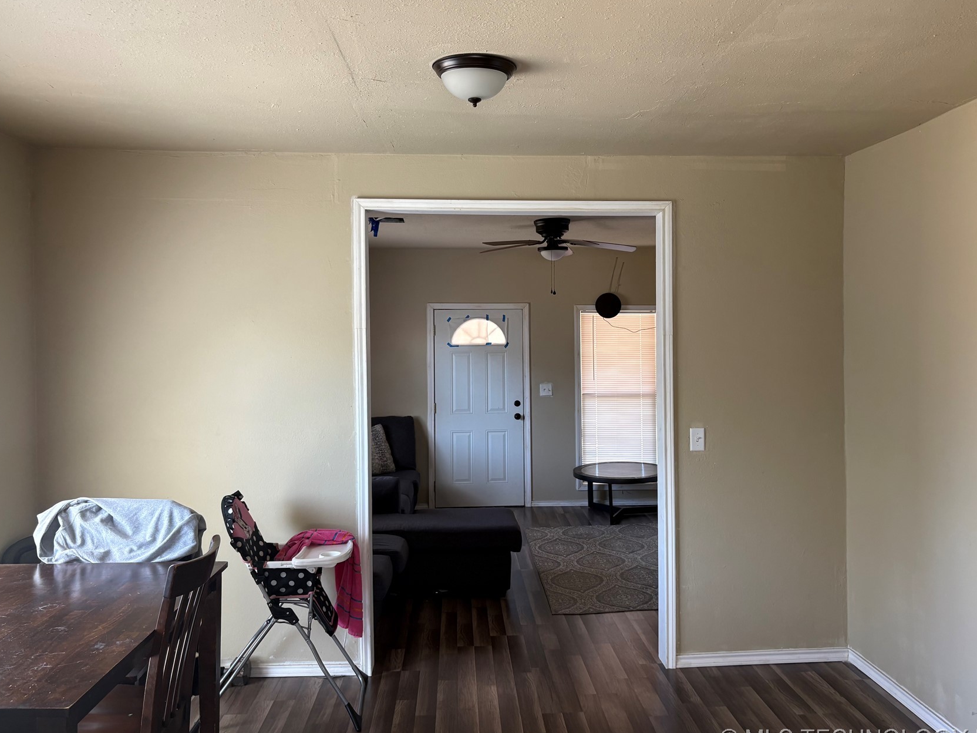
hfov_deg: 59.9
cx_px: 517
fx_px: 847
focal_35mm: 30
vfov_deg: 46.8
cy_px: 341
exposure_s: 1/60
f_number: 1.6
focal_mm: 5.96
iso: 100
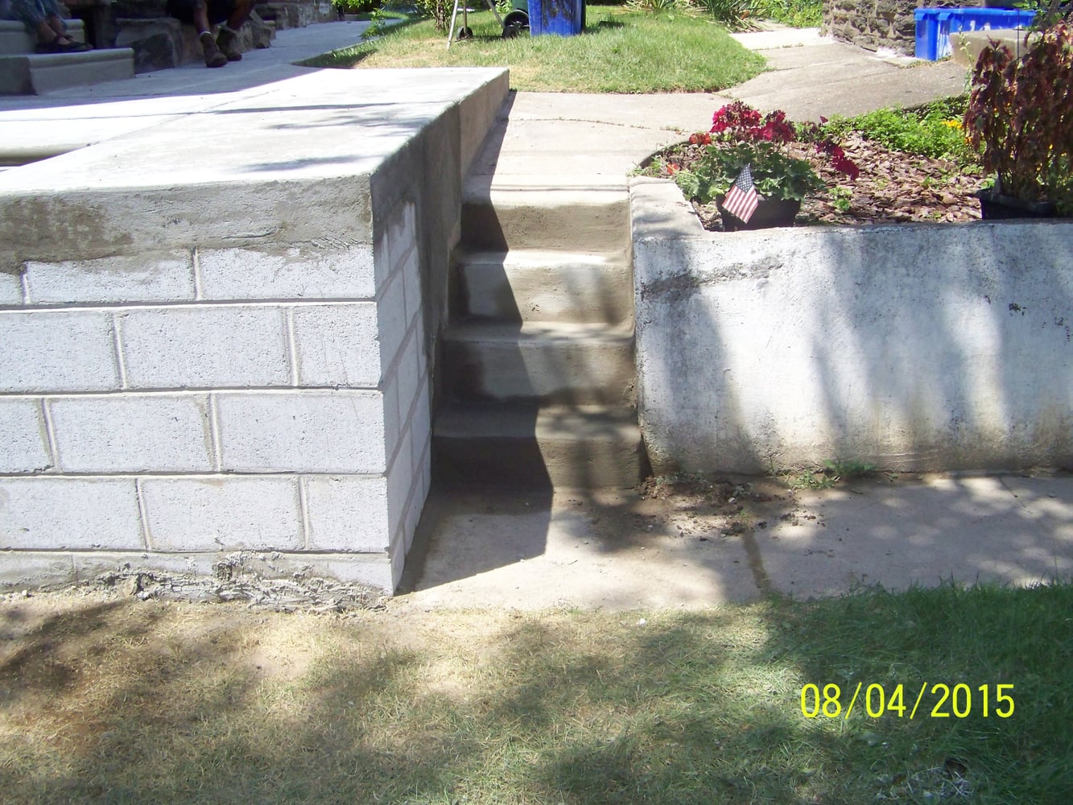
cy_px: 402
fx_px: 1116
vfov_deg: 39.7
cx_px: 536
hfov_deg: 51.4
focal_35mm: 36
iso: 200
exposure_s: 1/1250
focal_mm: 5.85
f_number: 4
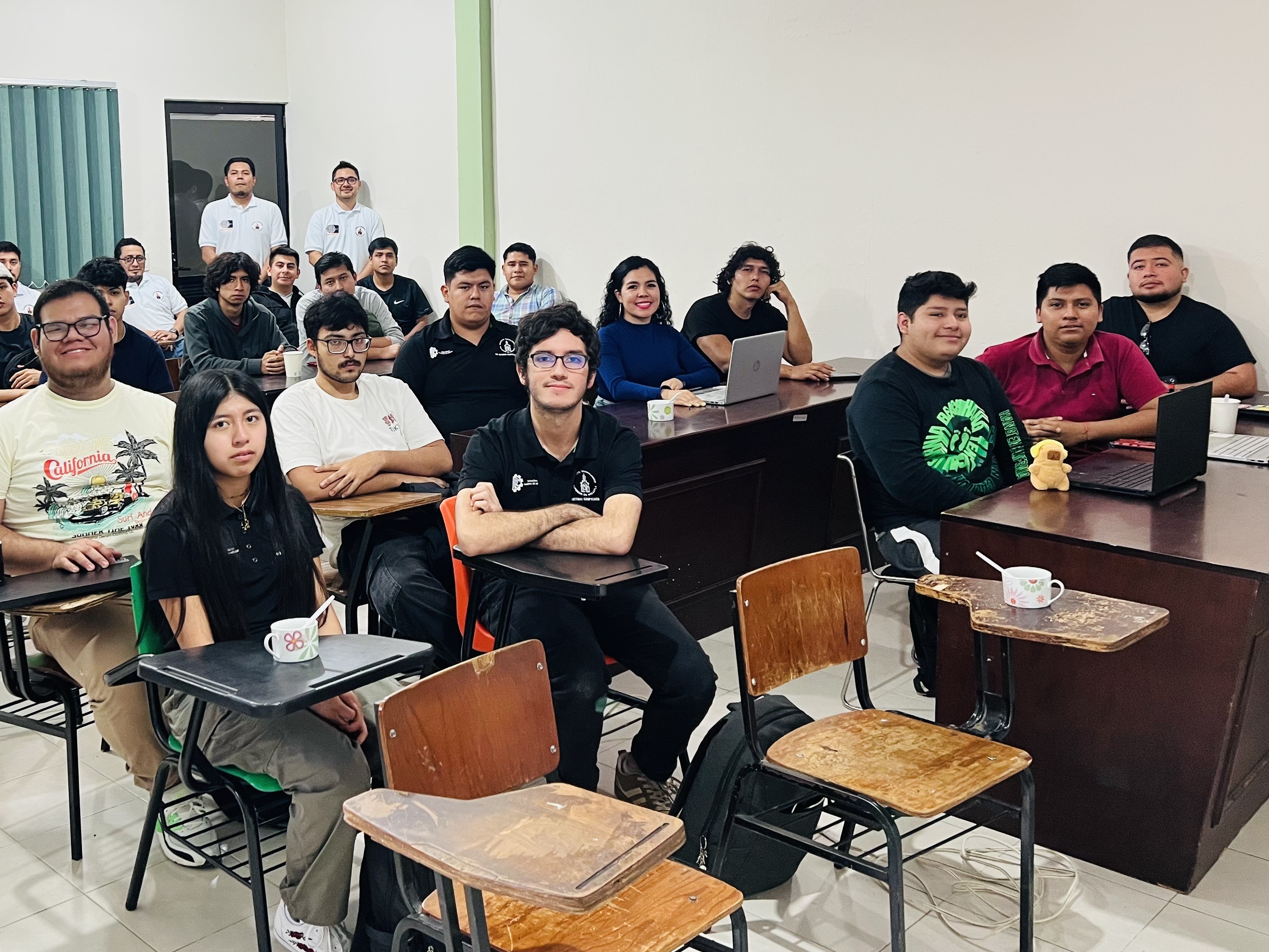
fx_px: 1320
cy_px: 311
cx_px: 411
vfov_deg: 39.2
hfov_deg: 50.3
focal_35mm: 36
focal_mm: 5.7
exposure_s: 1/60
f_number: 1.5
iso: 125
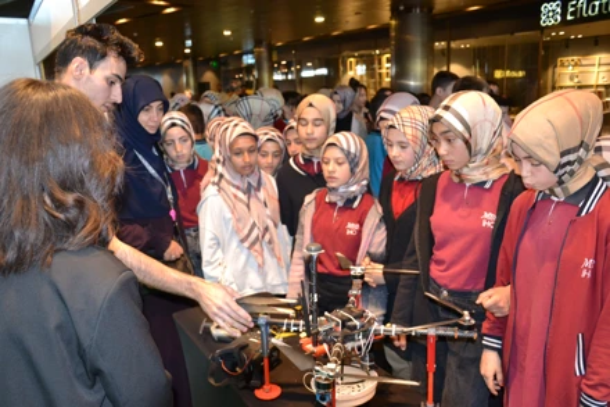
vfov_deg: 41.7
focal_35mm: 32
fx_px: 534
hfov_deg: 59.5
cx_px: 305
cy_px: 204
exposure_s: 1/60
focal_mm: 21
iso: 1400
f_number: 3.8
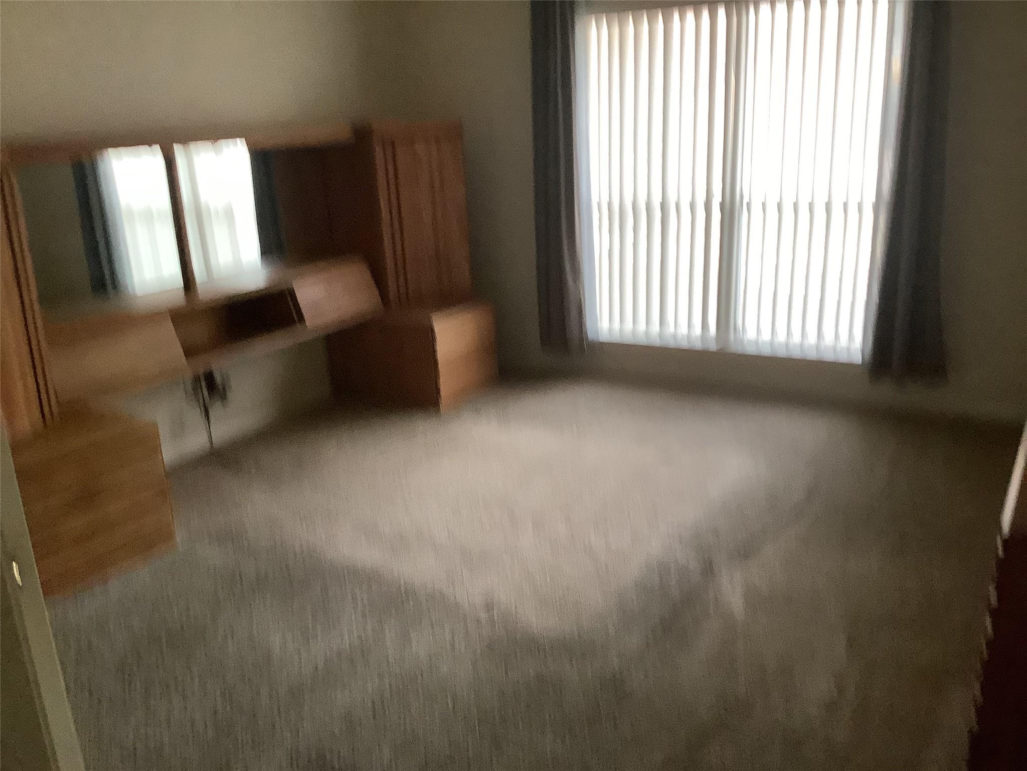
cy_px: 386
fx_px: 920
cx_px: 514
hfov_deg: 58.4
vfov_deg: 45.4
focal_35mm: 31
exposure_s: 1/60
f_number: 2.4
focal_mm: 3.3
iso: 160
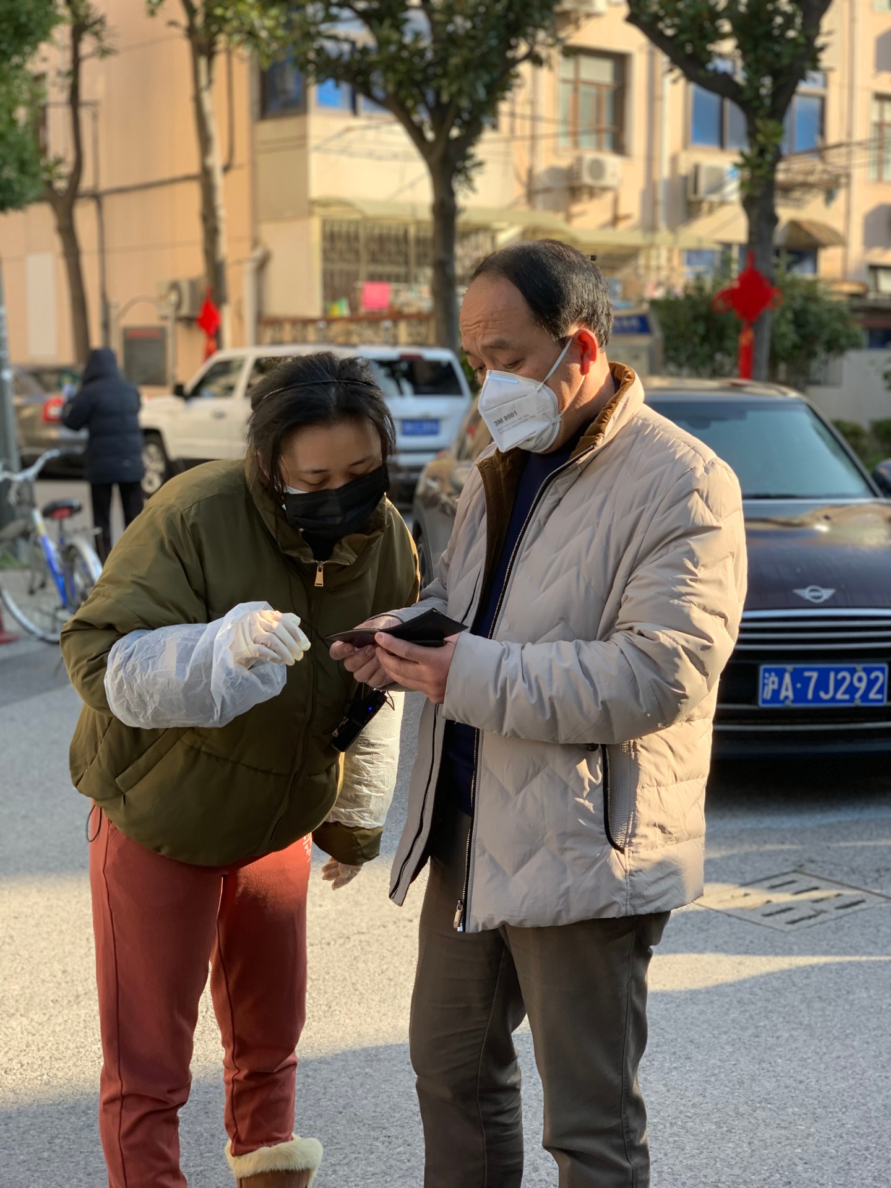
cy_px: 594
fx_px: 1785
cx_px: 446
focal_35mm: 52
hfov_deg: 28.0
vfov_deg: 36.8
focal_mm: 6
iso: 16
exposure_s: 1/124
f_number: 2.4
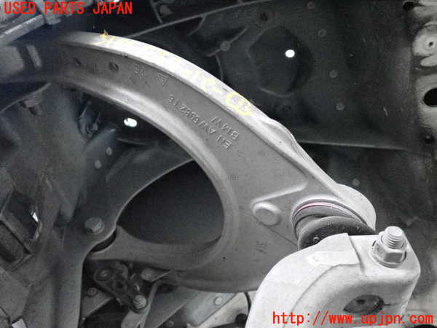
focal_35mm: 32
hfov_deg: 56.8
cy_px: 164
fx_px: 404
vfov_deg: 44.2
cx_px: 218
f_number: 2.4
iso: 5000
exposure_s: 1/125
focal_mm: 5.79
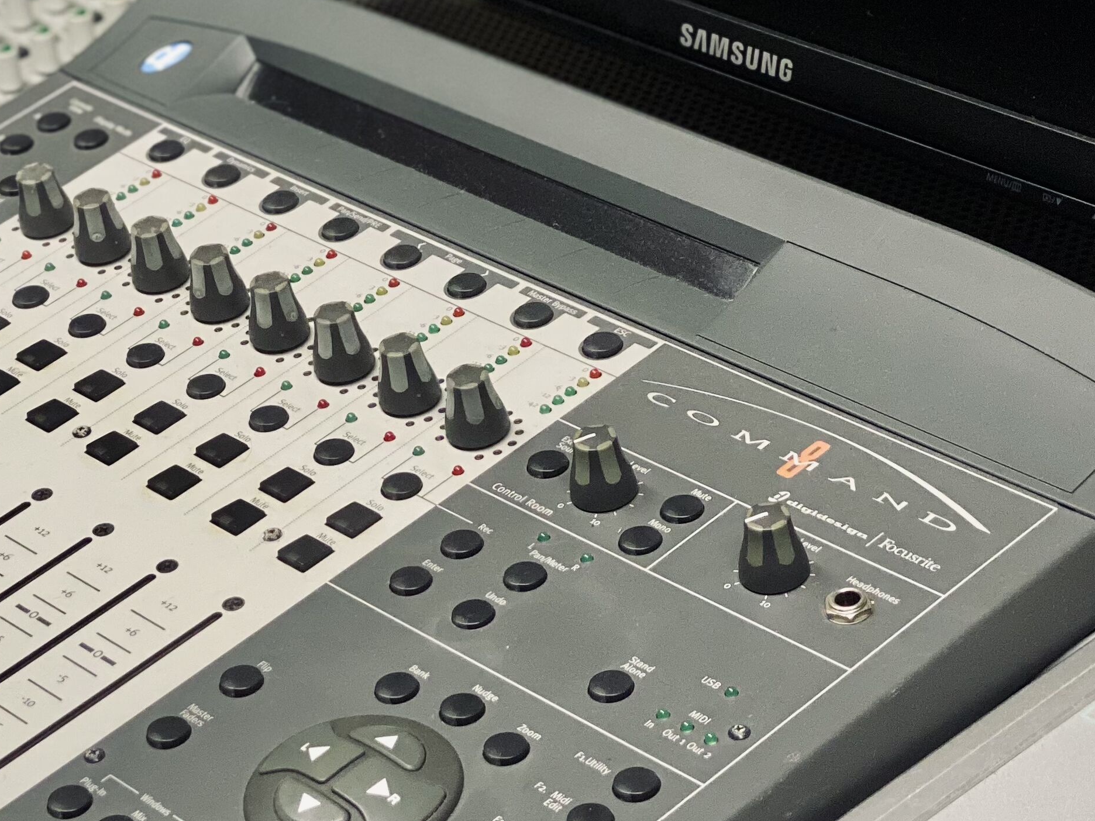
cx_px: 264
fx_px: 3543
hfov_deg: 17.5
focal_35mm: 112
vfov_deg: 13.2
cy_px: 578
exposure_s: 1/100
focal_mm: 6
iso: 160
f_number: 2
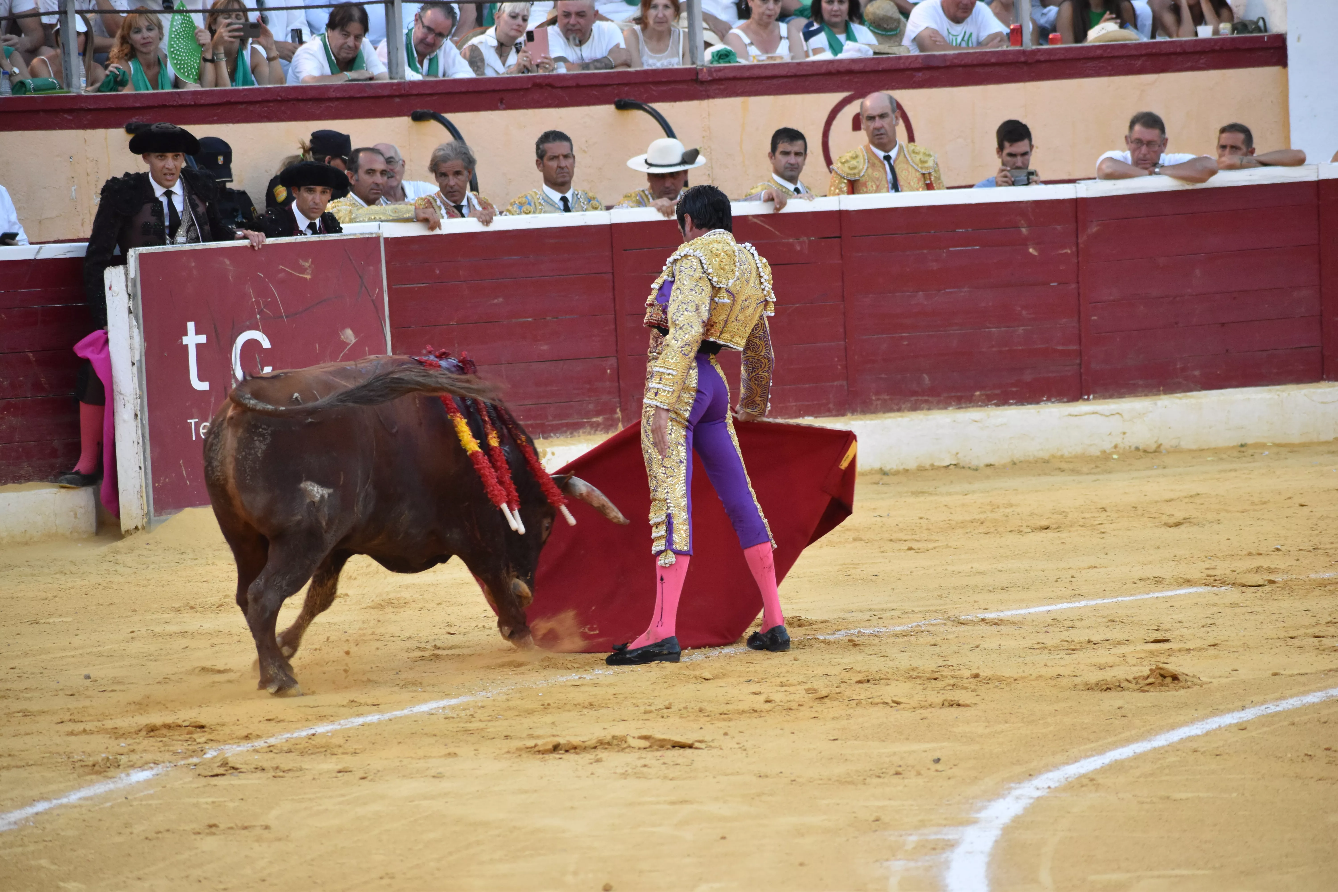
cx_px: 669
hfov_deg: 9.5
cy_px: 446
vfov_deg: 6.3
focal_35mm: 218
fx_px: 8083
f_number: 4.8
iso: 1600
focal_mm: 145
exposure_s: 1/200
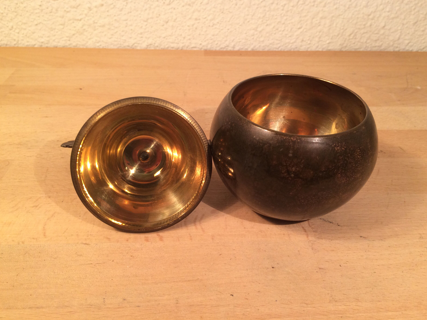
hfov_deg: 60.0
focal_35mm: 30
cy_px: 156
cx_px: 220
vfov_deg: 46.8
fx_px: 370
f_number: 2.2
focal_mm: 4.15
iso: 64
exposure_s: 1/33
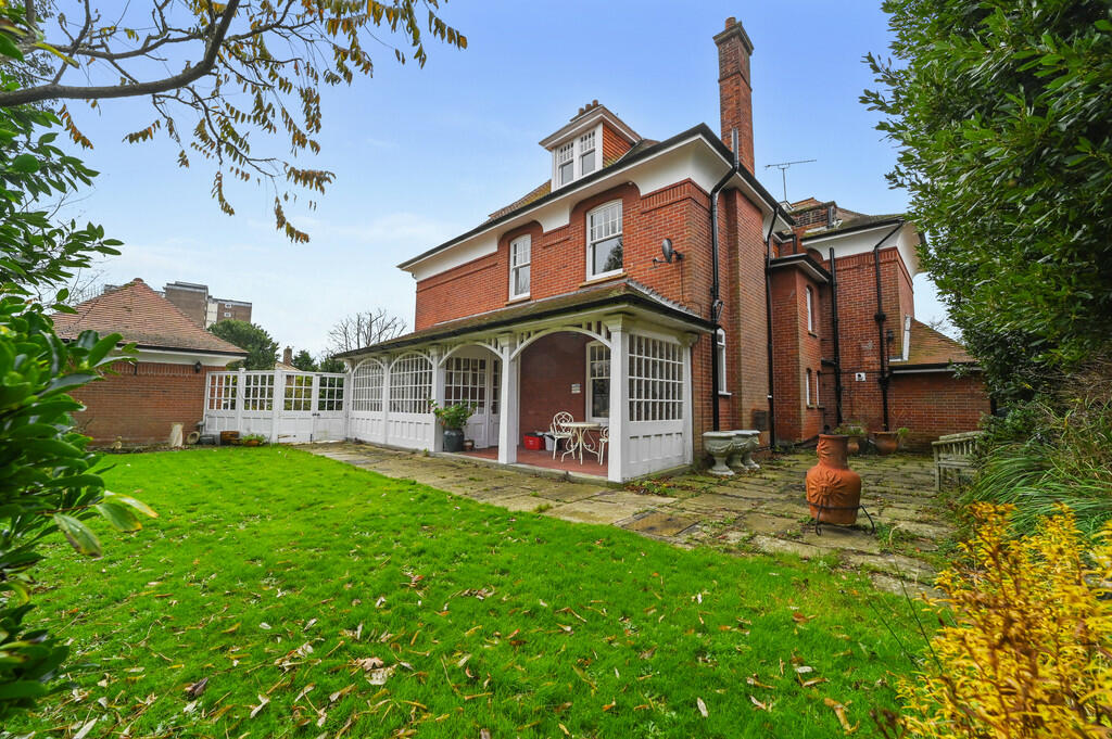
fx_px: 432
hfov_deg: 104.3
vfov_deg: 81.1
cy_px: 370
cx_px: 556
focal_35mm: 14
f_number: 8
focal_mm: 14
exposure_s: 1/320
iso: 400
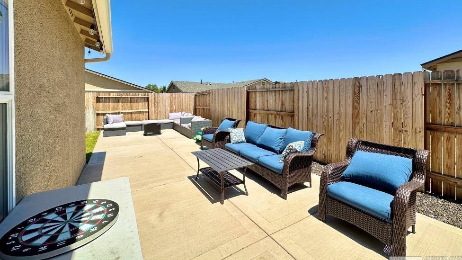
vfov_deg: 66.3
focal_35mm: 16
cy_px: 100
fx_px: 196
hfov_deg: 99.3
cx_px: 239
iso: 40
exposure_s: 1/1319
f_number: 2.2
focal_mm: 2.22
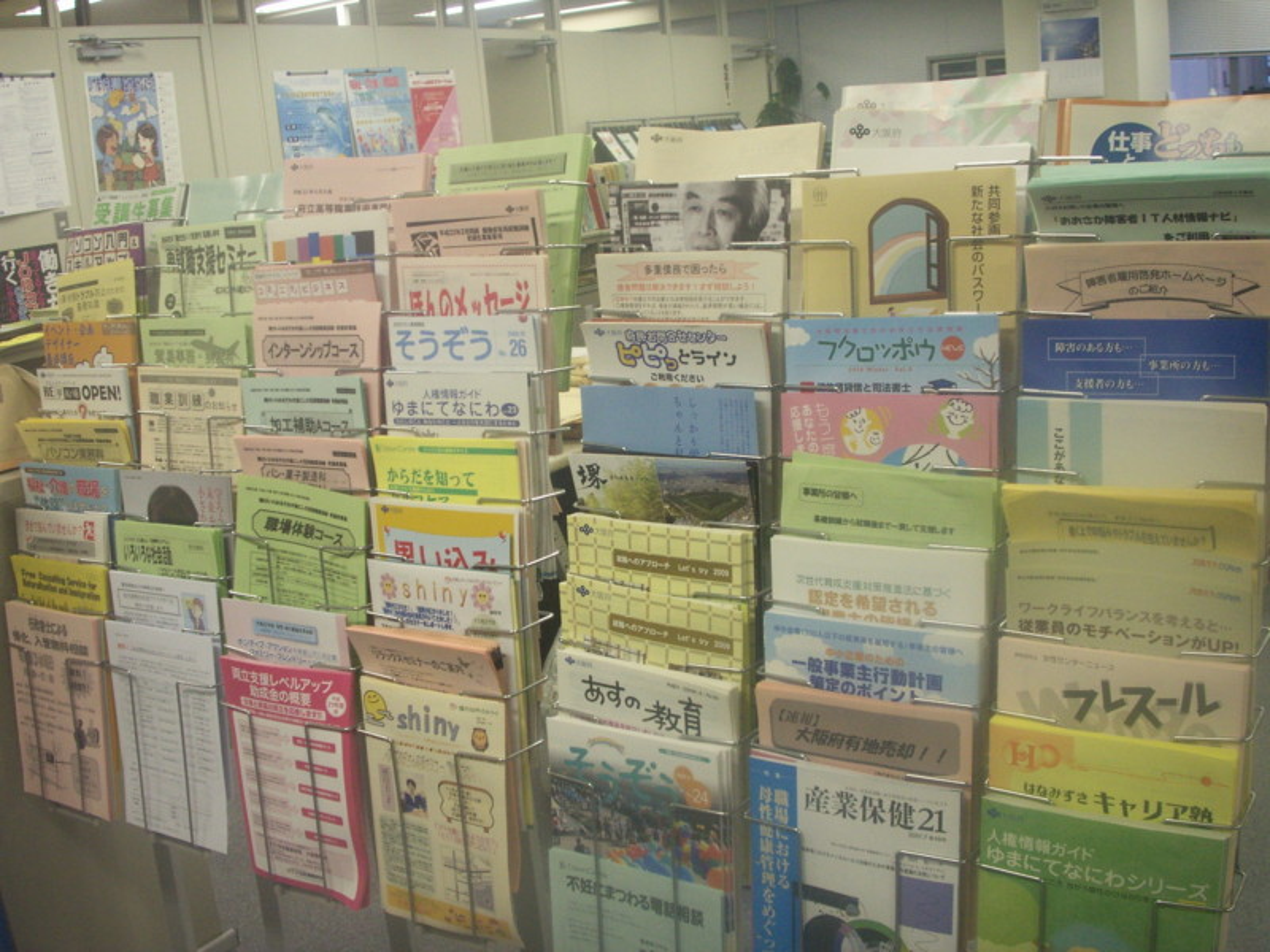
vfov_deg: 38.7
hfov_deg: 50.1
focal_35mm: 37
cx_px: 635
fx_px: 1357
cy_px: 476
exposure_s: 1/40
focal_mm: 7.7
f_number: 3.5
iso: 125
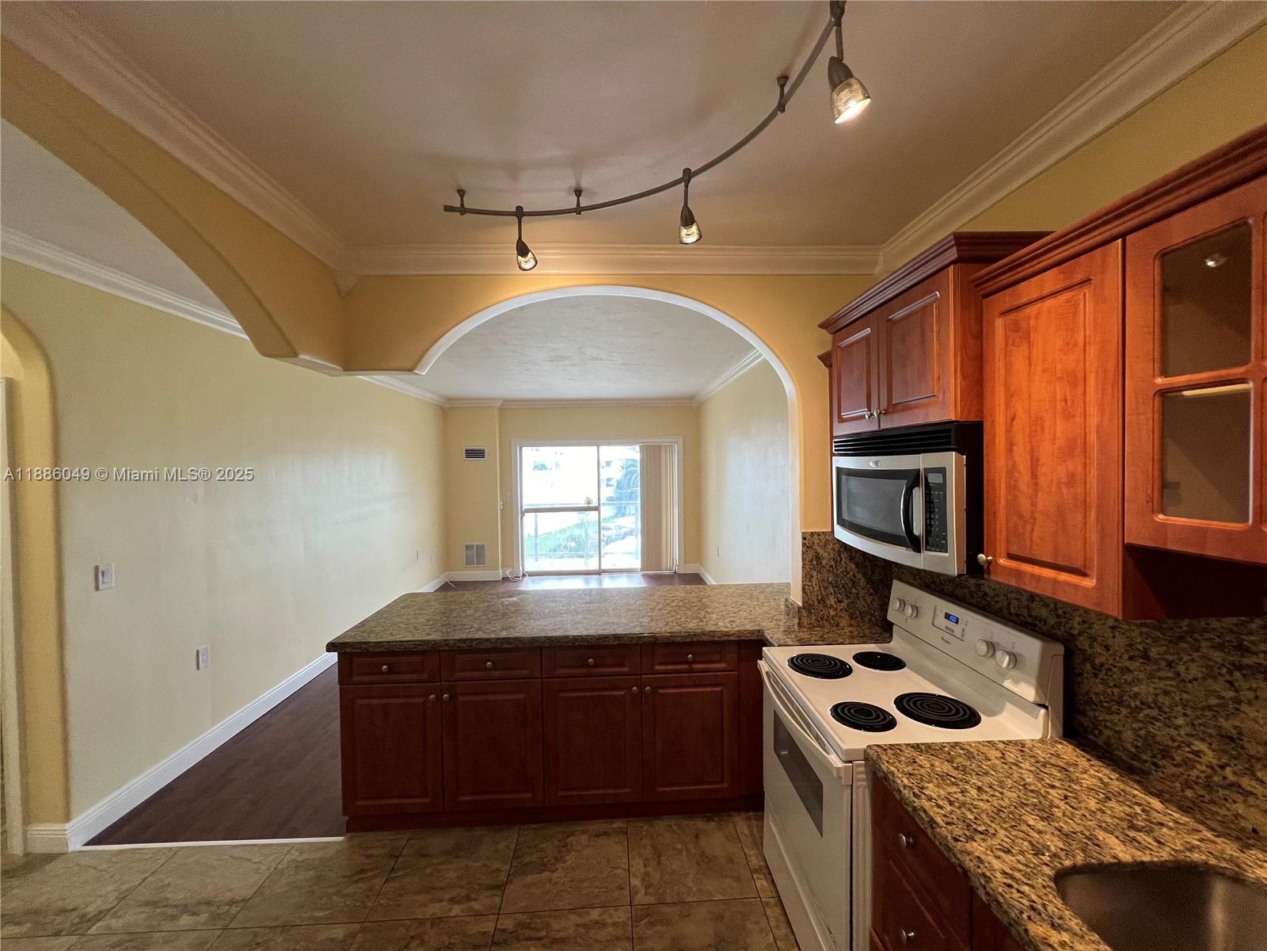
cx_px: 634
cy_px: 476
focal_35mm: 13
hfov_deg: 106.2
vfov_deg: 89.9
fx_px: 476
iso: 100
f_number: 1.8
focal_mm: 1.57
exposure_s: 1/99
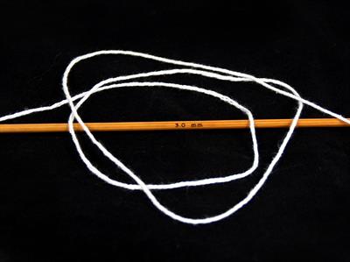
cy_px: 131
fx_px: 848
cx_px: 175
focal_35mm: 84
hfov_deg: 23.3
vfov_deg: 17.5
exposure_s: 1/7.29
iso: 100
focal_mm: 17.25
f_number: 2.9
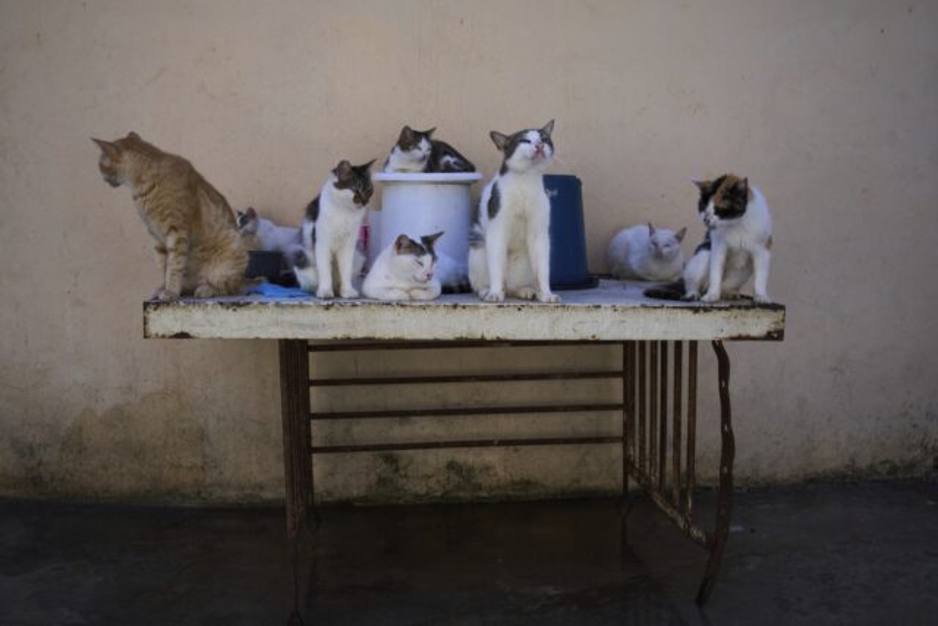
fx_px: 912
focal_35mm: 35
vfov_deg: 37.9
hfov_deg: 54.4
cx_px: 469
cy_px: 313
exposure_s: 1/80
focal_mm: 35
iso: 200
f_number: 13
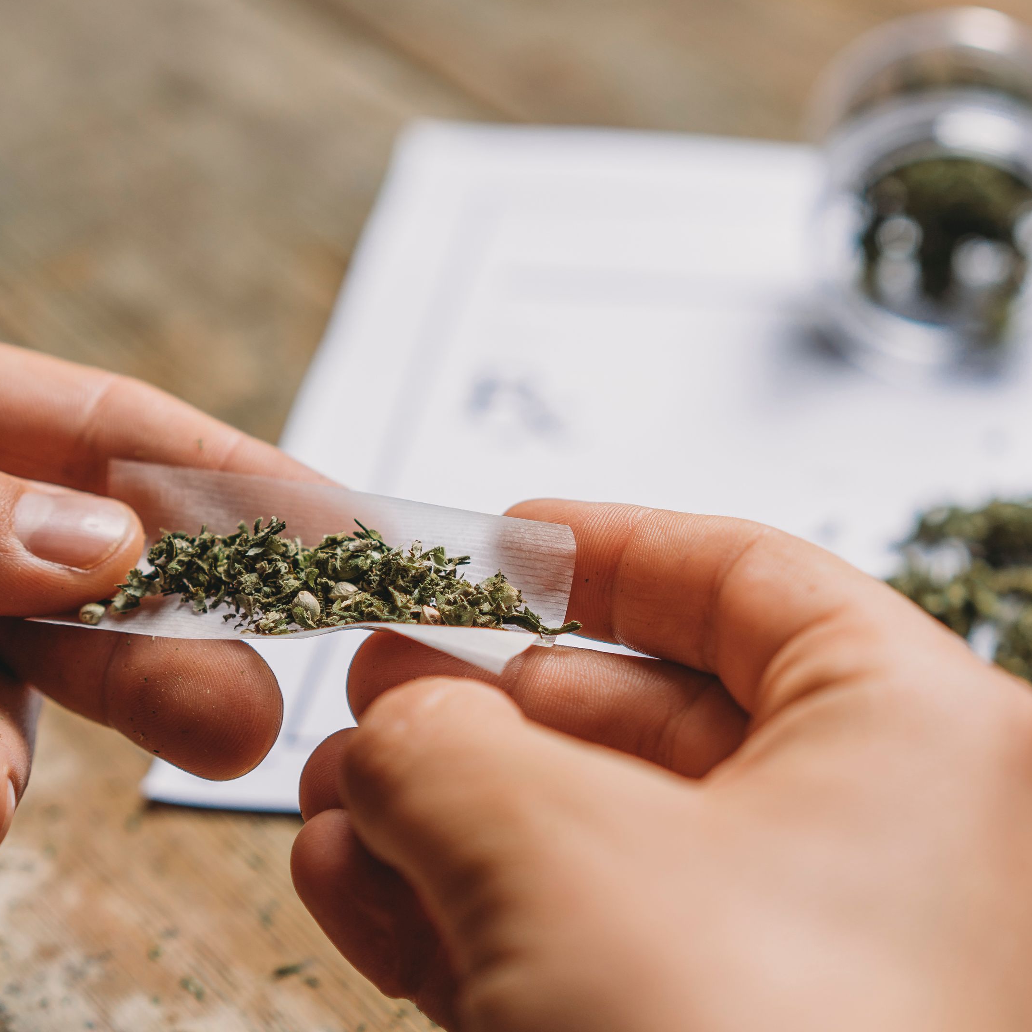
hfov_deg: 19.9
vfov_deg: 19.9
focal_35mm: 87
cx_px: 658
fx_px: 2934
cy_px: 589
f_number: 2.8
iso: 100
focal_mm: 55
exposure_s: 1/160
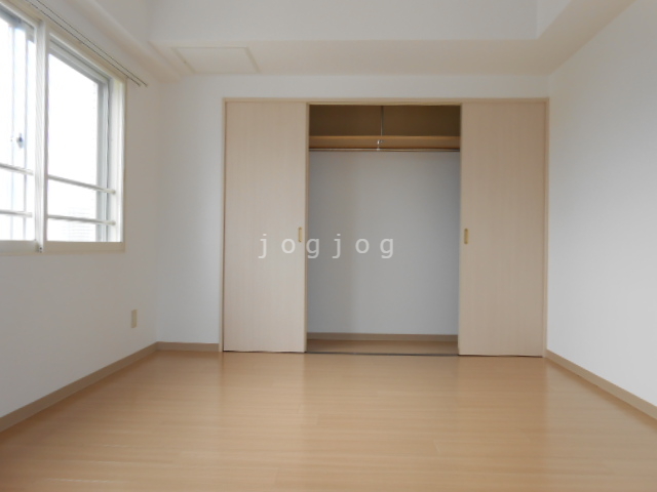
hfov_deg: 67.3
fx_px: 493
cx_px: 328
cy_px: 246
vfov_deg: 53.1
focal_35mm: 26
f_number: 3.5
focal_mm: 4.6
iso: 80
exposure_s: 1/40
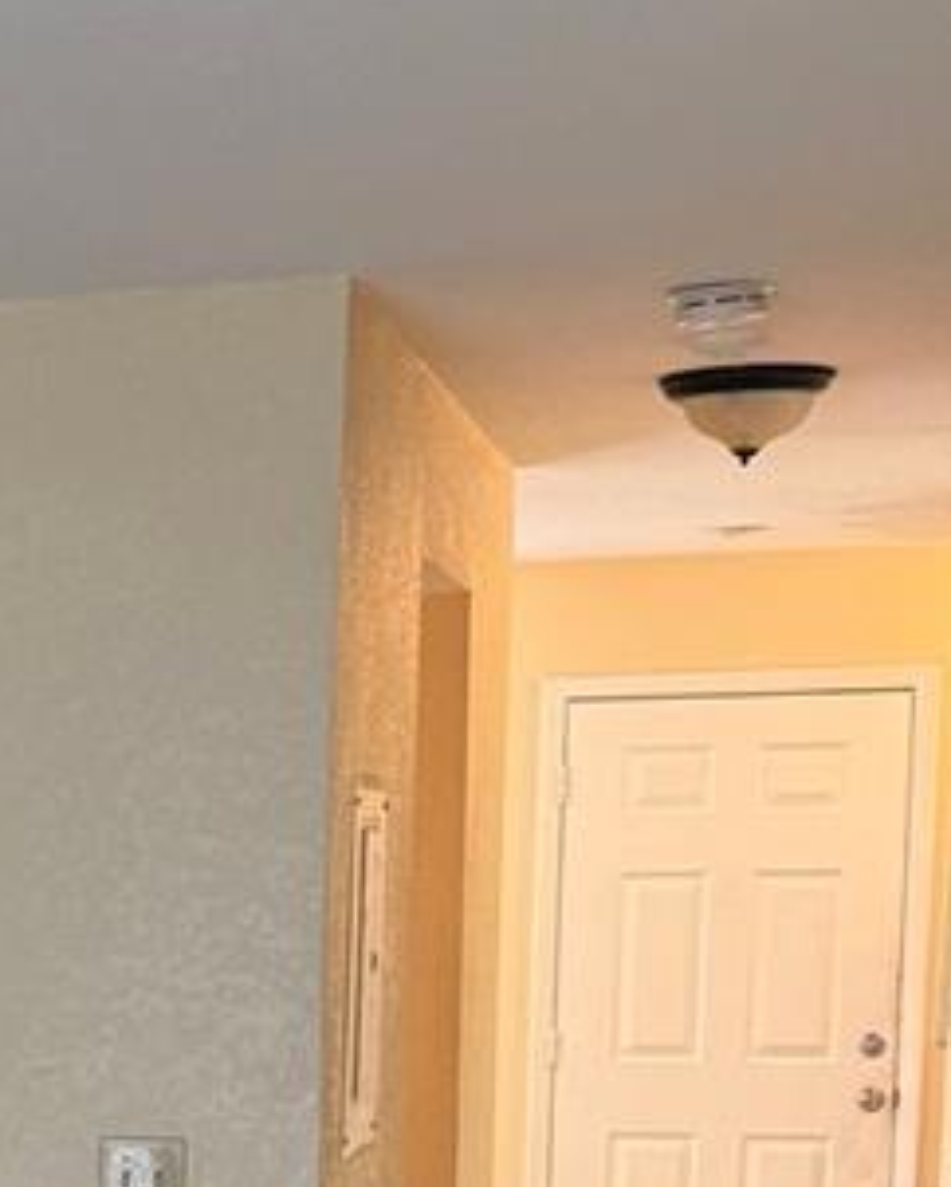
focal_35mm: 93
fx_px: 3269
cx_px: -534
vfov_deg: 19.8
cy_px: 1270
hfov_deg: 15.2
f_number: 1.78
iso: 200
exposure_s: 1/60
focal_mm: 6.76
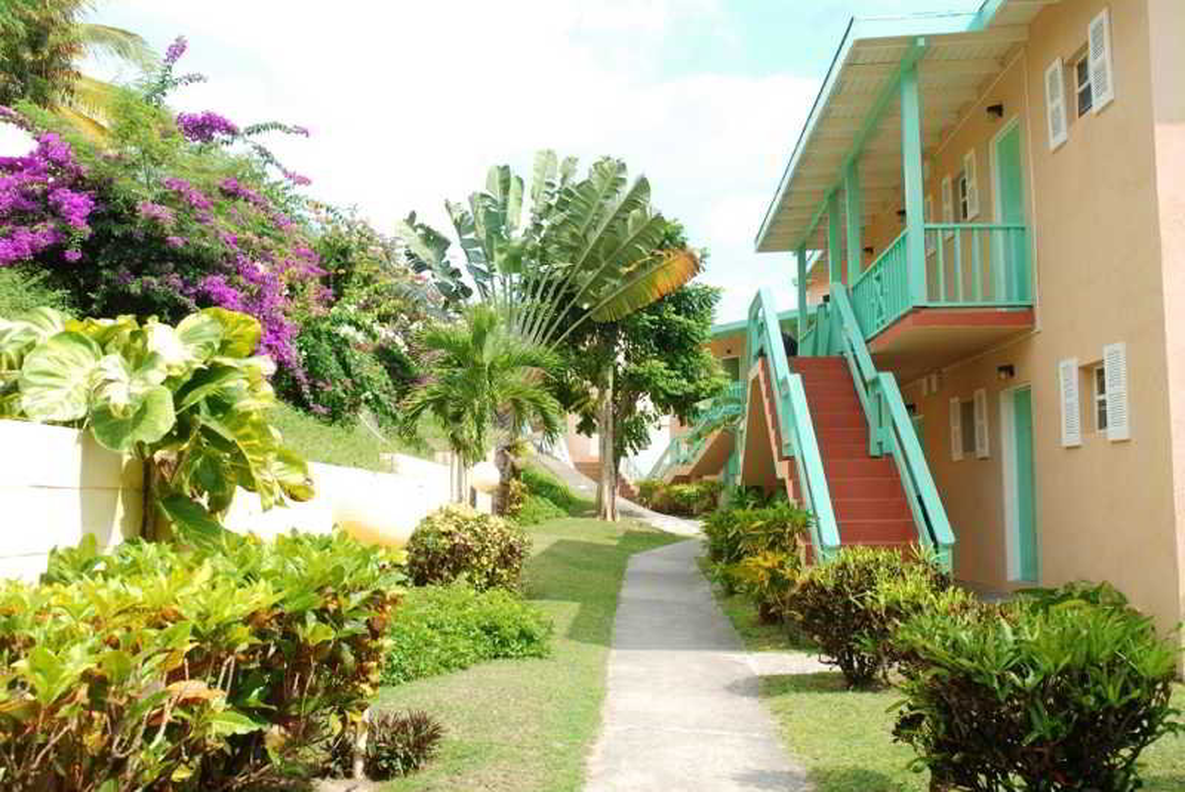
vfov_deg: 40.0
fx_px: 1087
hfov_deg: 57.2
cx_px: 592
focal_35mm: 33
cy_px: 396
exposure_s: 1/60
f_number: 11
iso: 100
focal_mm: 22
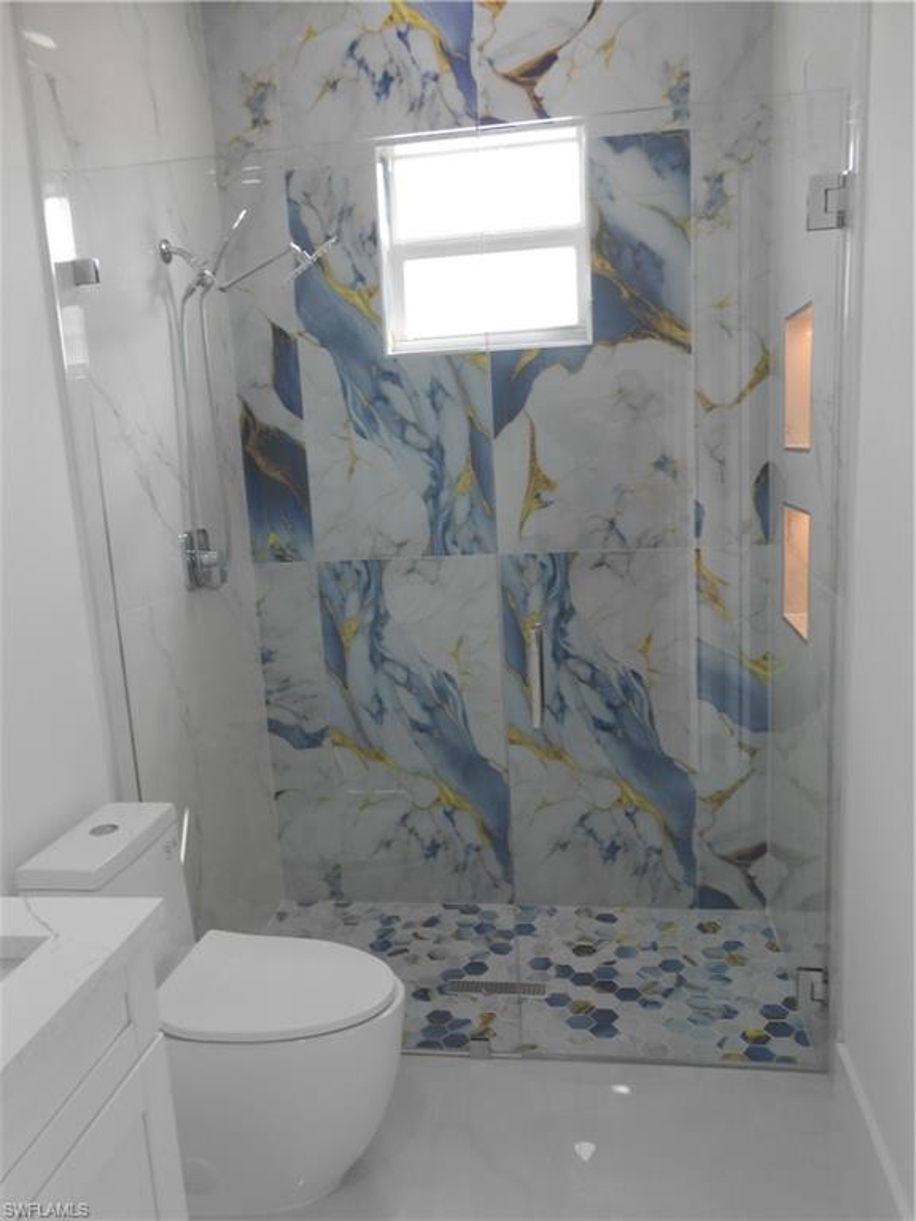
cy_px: 610
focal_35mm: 26
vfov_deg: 67.3
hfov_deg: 53.1
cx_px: 458
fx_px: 917
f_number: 3.5
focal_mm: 4.6
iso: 100
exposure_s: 1/30
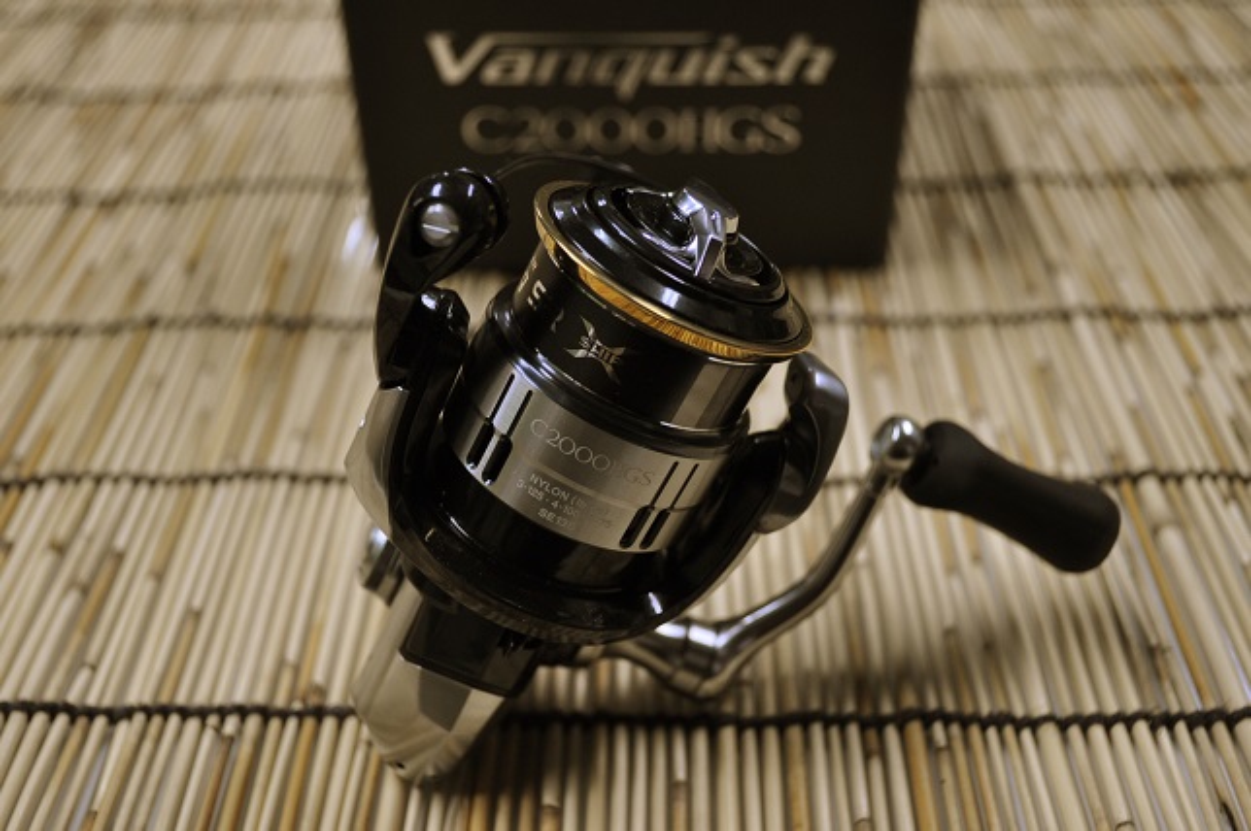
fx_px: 1354
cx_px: 626
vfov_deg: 34.1
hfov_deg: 49.6
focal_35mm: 39
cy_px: 416
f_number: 4.2
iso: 560
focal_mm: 26
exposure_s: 1/60
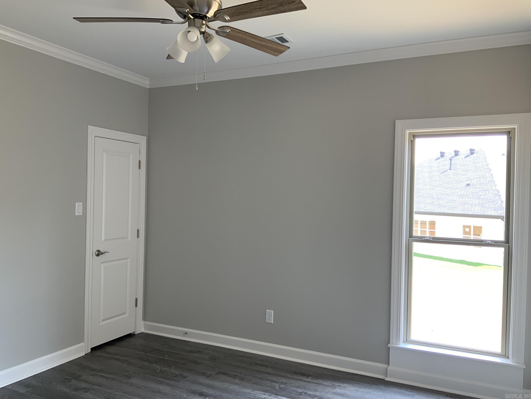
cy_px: 200
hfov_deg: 61.7
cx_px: 266
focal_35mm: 29
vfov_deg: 48.2
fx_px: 445
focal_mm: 3
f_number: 1.8
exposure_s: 1/60
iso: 50
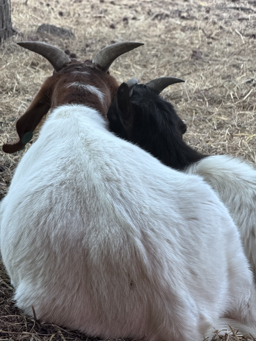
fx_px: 1183
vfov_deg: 16.4
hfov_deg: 12.3
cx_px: 128
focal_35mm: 120
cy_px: 170
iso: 320
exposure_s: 1/60
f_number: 2.8
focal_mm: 15.66
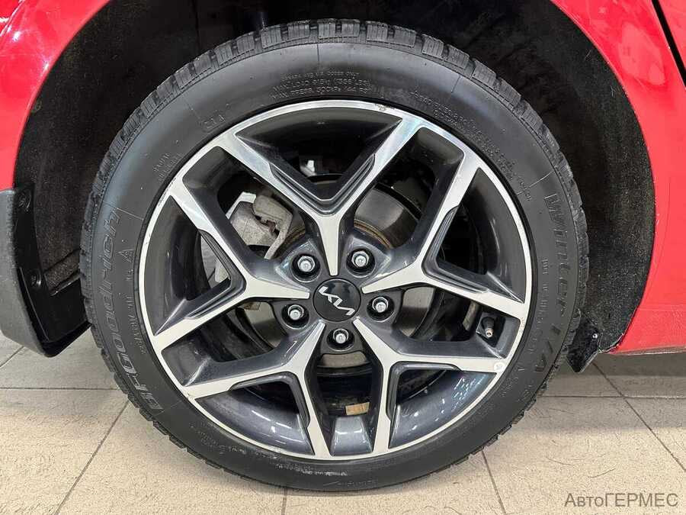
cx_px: 343
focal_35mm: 24
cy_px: 258
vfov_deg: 56.8
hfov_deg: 71.6
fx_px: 476
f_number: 1.78
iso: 400
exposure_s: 1/50
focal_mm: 6.86
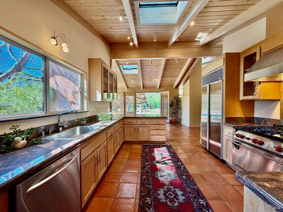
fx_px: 114
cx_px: 142
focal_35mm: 14
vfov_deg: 85.7
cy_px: 106
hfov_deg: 102.1
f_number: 2.2
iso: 100
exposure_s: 1/120
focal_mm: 2.22
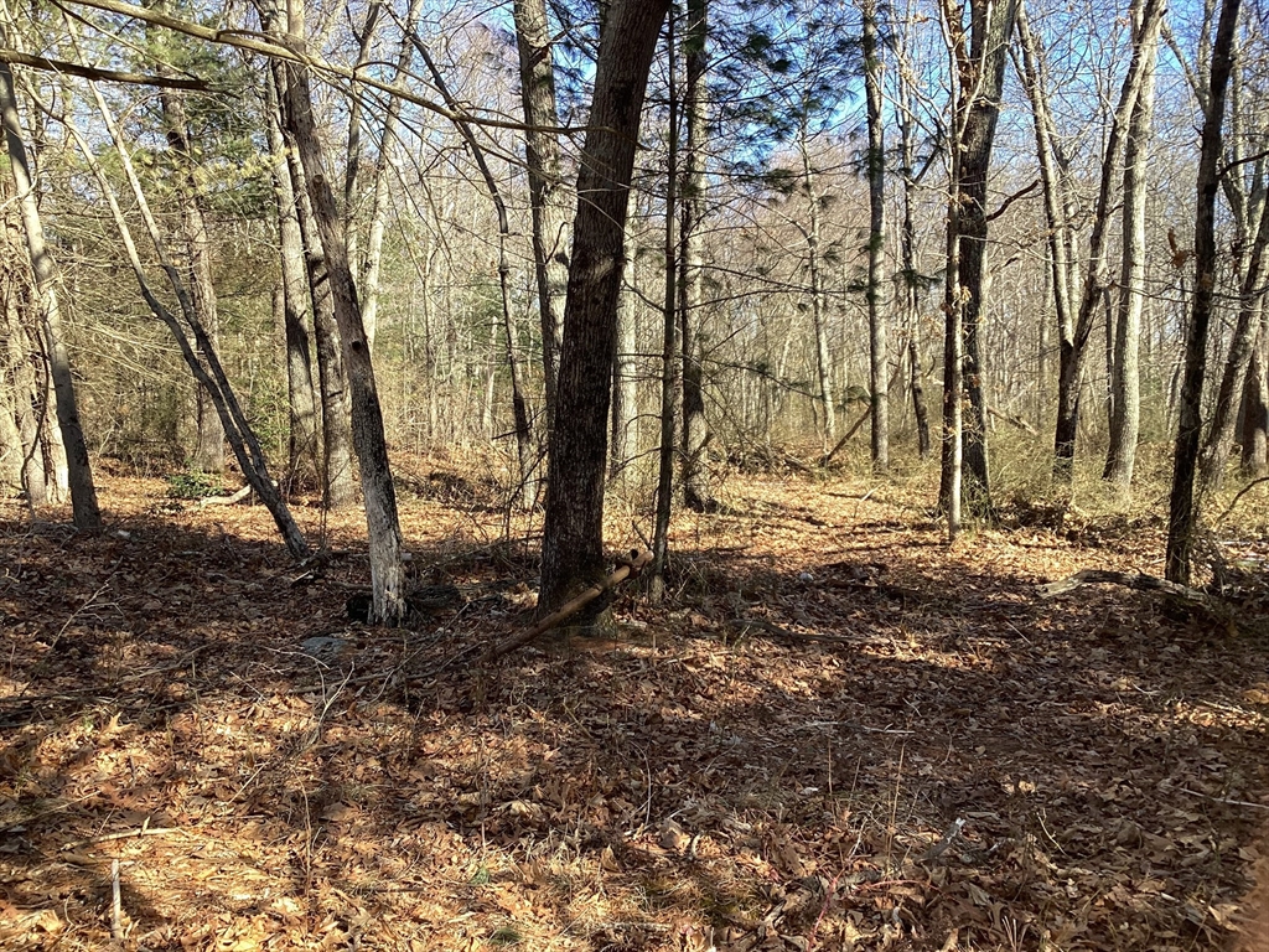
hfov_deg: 58.4
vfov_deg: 45.4
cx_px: 634
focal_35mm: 31
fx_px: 1136
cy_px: 476
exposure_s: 1/209
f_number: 2.4
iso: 25
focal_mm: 3.3
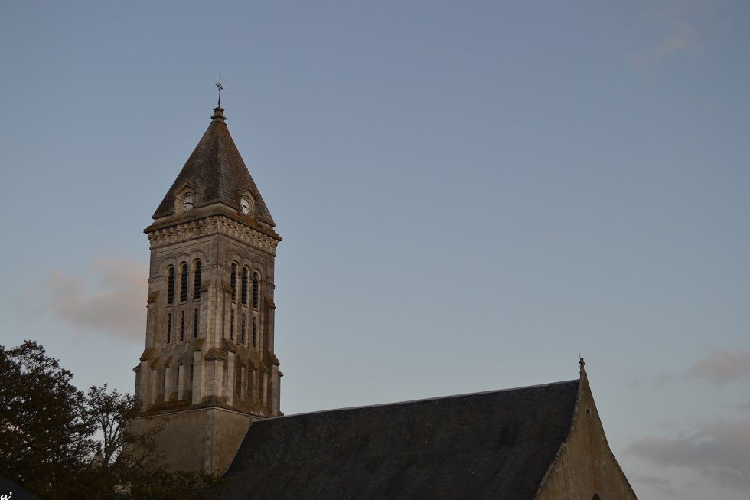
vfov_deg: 25.3
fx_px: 1115
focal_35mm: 54
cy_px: 253
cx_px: 369
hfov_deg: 37.2
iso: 100
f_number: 6.3
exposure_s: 1/160
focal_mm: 35
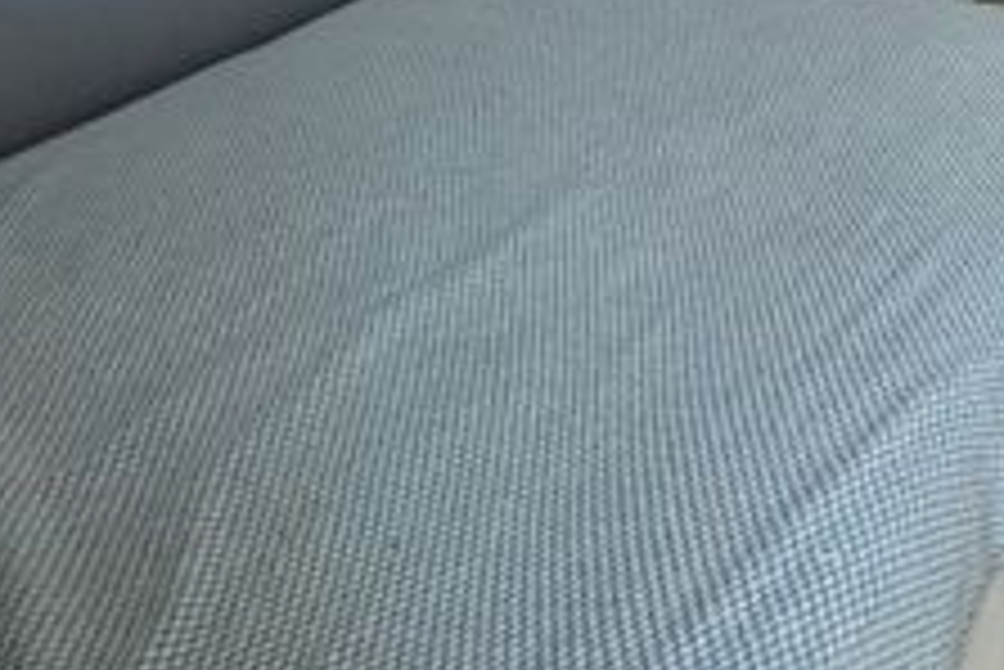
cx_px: 1227
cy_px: -423
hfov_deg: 33.9
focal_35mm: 46
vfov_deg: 22.2
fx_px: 1284
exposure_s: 1/99
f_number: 2.2
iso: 160
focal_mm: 2.22
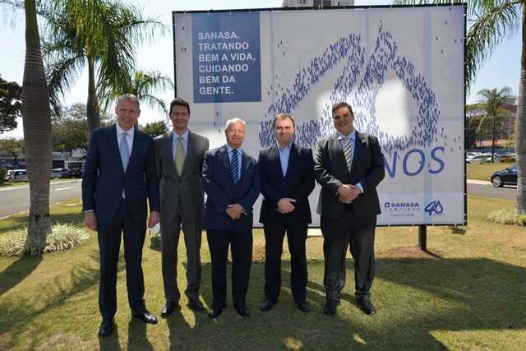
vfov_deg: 55.1
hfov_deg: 76.1
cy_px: 176
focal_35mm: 23
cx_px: 263
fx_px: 336
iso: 400
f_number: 22
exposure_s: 1/60
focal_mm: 23
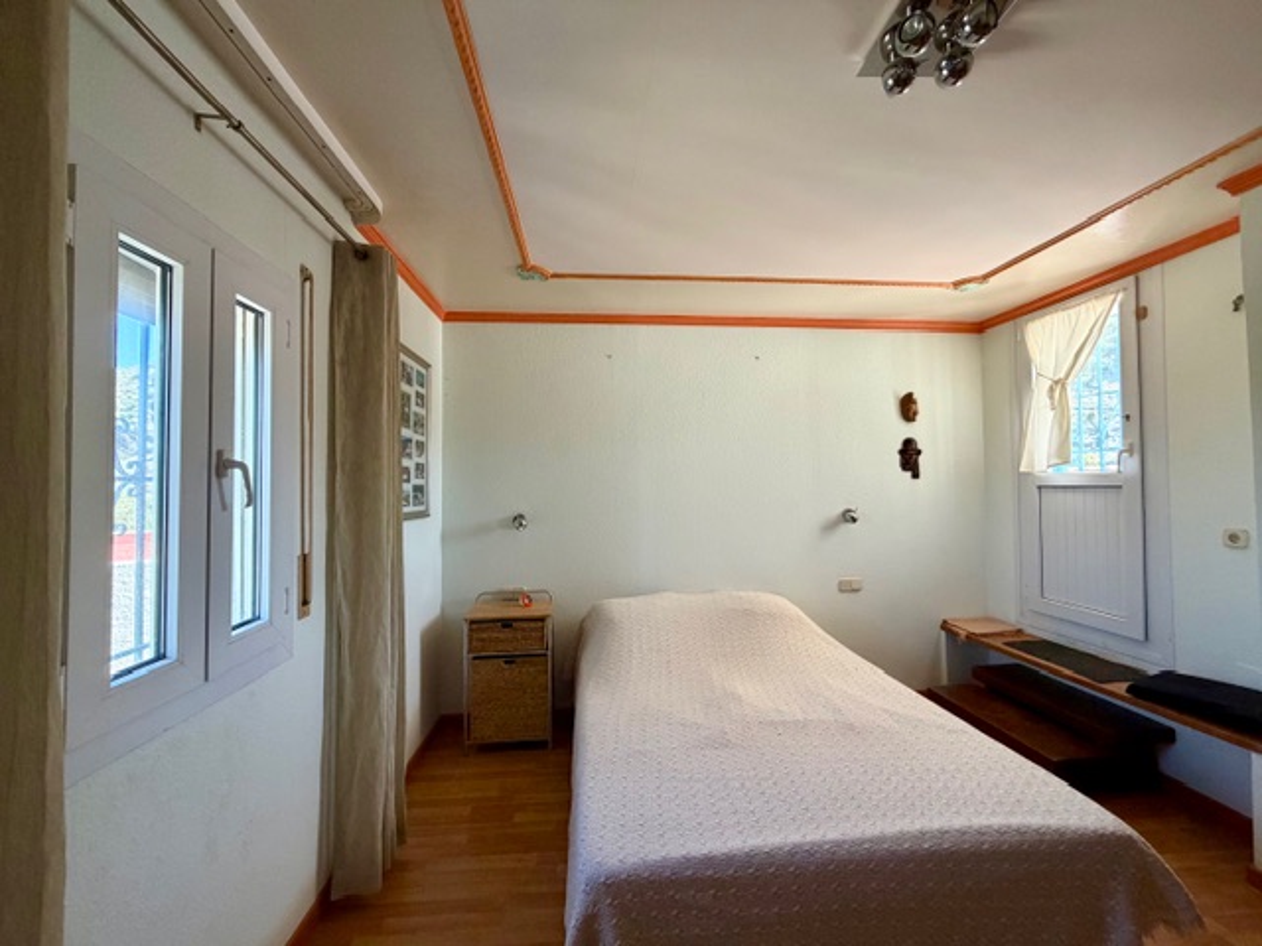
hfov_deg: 102.1
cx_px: 631
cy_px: 473
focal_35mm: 14
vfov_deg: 85.7
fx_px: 510
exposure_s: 1/121
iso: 320
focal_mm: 2.22
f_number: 2.2
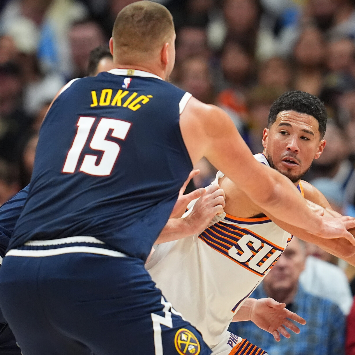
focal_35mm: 806
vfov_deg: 2.2
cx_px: 174
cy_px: 184
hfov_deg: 2.2
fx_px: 9352
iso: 5000
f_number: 3.2
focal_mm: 400
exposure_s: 1/1600
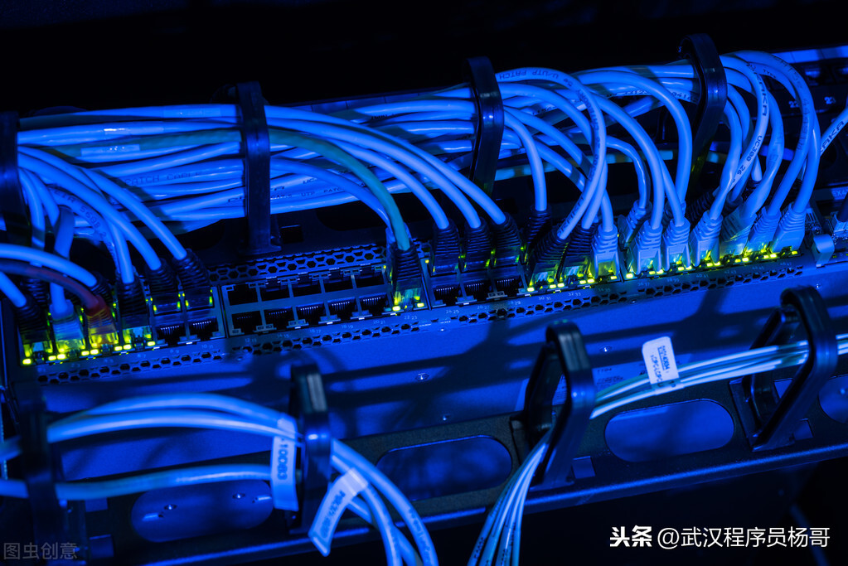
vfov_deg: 27.0
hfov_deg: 39.6
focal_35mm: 50
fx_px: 1178
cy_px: 283
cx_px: 424
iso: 64
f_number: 5.6
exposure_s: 1/2
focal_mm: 50
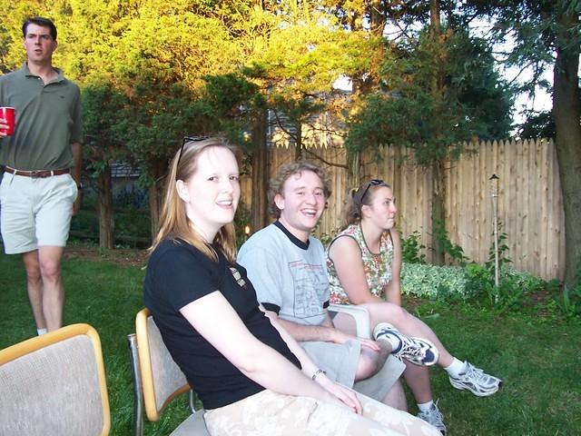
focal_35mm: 37
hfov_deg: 50.1
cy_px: 218
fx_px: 621
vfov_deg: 38.7
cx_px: 290
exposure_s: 1/60
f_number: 2.8
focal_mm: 5.6
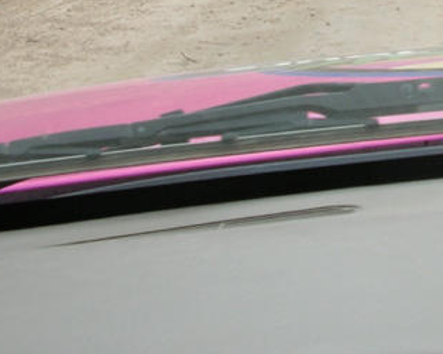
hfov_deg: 20.3
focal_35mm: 87
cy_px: -56
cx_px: 557
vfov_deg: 17.0
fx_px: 1140
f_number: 5.6
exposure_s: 1/160
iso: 50
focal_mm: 5.8
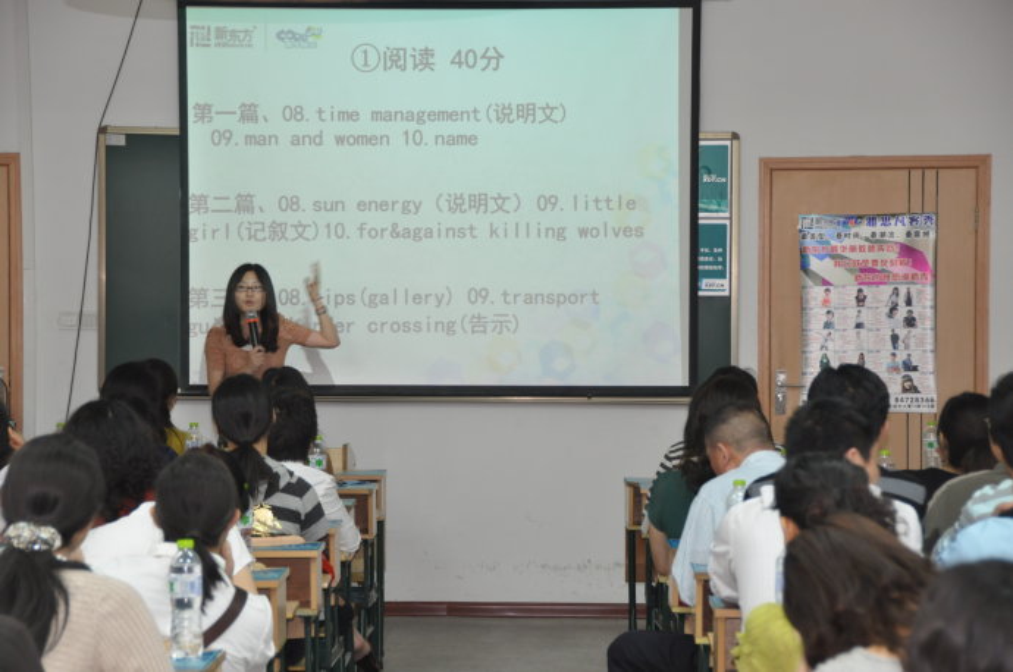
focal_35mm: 105
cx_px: 506
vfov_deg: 13.0
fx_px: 2950
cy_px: 336
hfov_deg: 19.5
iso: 800
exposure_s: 1/20
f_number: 5
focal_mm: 70
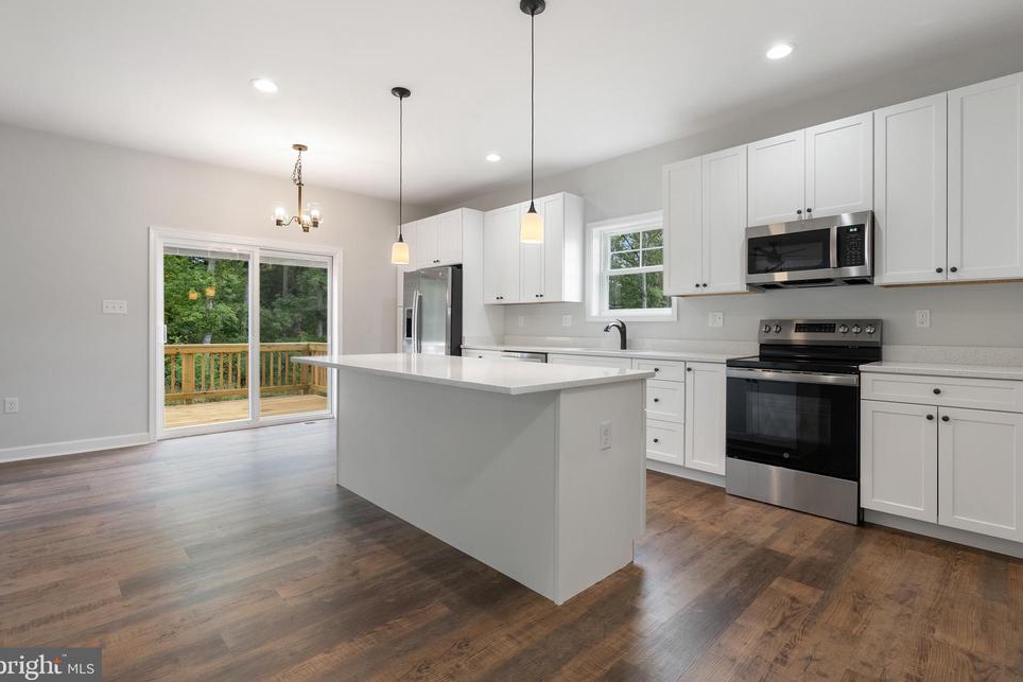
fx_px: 483
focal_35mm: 17
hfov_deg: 93.2
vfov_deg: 70.4
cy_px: 323
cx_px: 527
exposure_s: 1/6
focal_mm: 16
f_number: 10
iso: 640
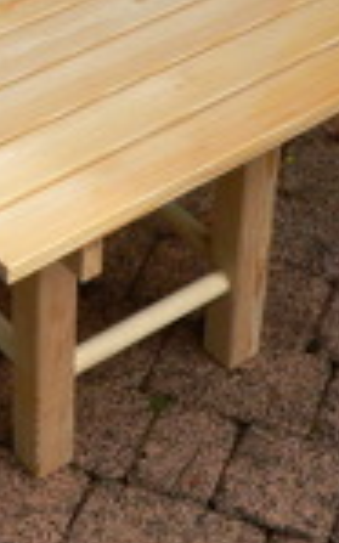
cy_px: 102
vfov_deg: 19.6
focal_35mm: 105
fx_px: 1554
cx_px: 33
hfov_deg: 12.4
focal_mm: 6.8
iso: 200
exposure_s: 1/640
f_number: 5.6
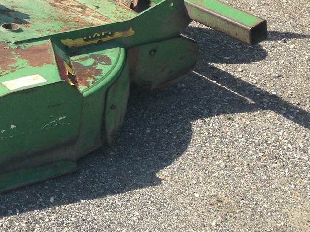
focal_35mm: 100
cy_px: 5
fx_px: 896
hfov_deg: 18.5
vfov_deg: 14.6
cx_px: -77
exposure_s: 1/1063
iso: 50
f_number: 2.4
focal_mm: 4.12
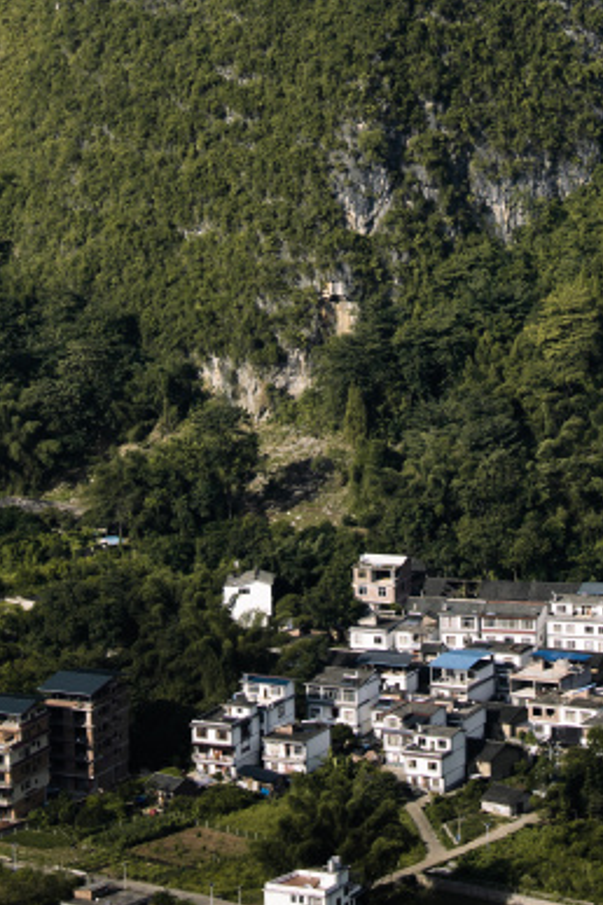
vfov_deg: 9.4
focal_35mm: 217
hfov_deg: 6.3
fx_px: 5452
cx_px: 352
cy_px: -110
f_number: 8
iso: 100
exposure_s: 1/320
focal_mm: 70
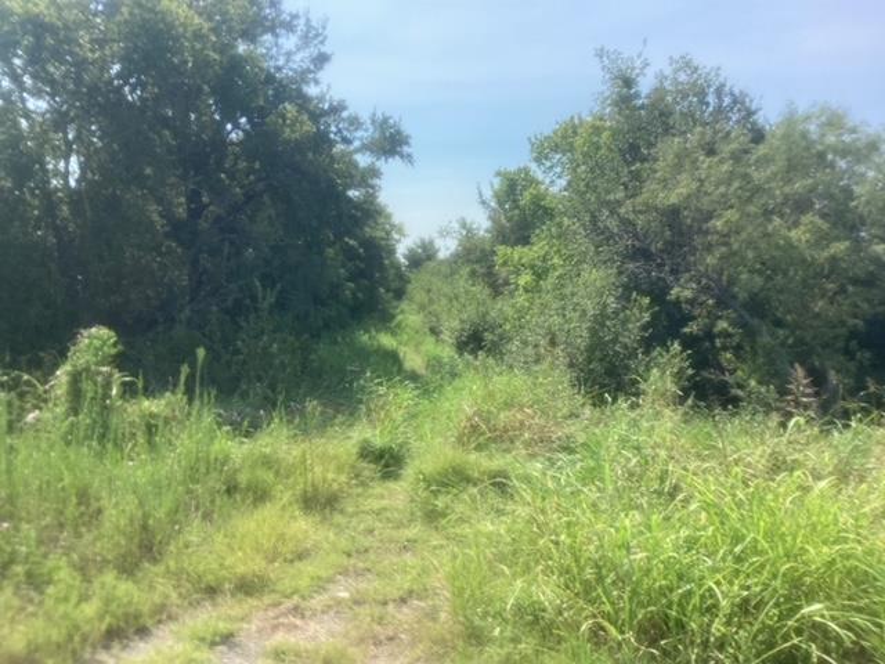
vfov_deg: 45.4
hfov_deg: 58.4
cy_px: 332
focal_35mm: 31
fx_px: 793
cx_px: 442
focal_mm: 3.3
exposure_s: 1/806
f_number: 2.4
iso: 25
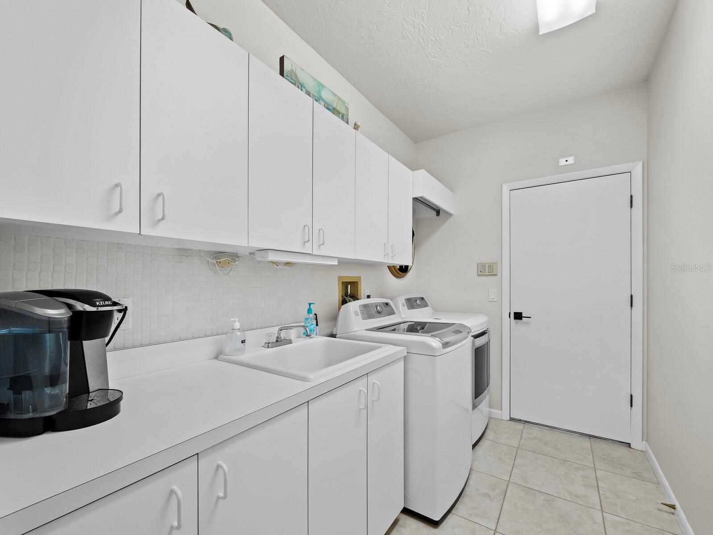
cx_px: 356
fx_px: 288
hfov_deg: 102.0
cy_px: 268
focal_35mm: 14
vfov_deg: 85.7
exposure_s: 1/6
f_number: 10
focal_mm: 7
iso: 500
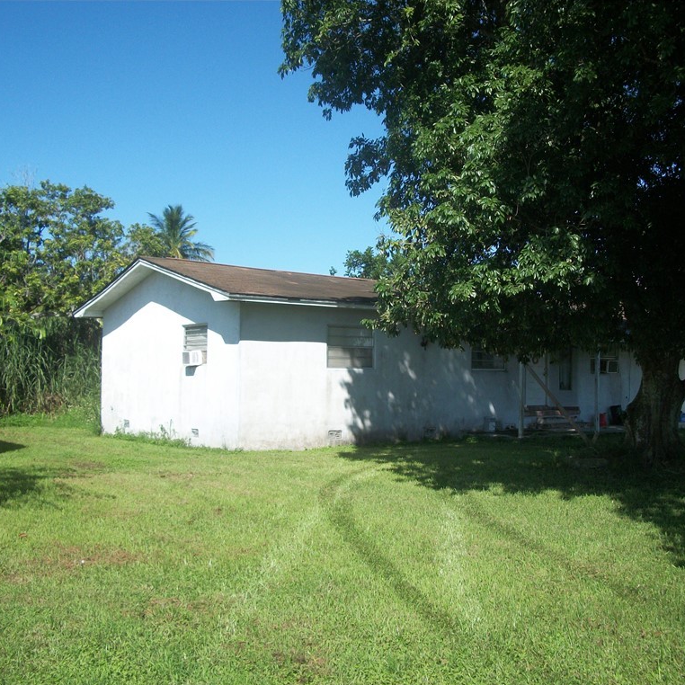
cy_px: 344
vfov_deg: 43.9
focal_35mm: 38
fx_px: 851
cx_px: 364
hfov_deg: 43.8
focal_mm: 5.7
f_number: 8.8
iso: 80
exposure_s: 1/200
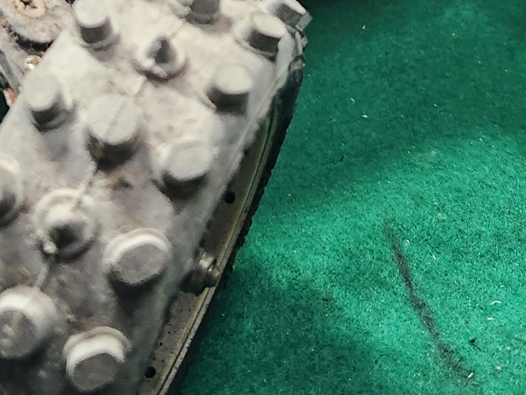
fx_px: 1231
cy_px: -184
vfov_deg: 16.7
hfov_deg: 24.1
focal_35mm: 81
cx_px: 202
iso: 400
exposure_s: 1/100
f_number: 1.8
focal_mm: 5.4
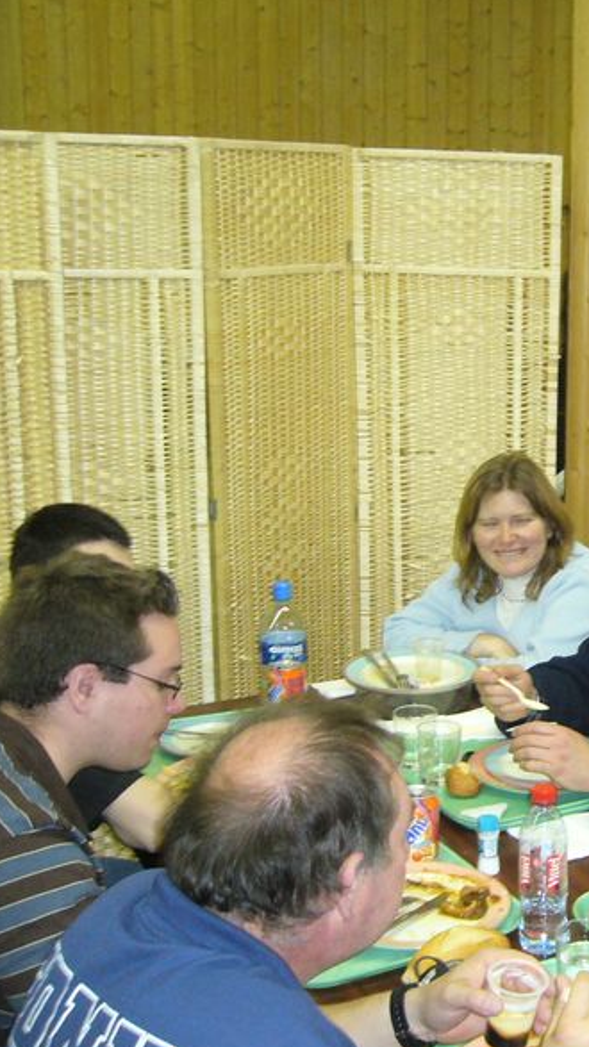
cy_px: 524
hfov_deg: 21.4
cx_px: 707
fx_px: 1444
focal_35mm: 52
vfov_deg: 39.9
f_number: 2.8
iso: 250
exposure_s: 1/30
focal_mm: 5.8
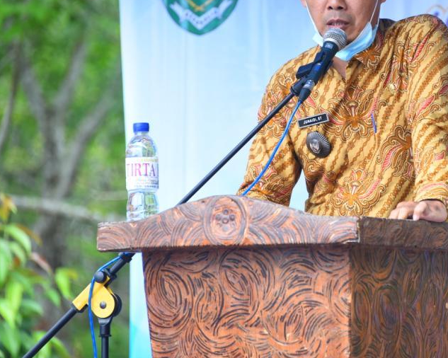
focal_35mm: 456
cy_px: 118
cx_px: 340
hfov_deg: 4.2
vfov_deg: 3.4
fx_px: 6044
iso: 640
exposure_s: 1/250
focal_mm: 300
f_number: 5.6
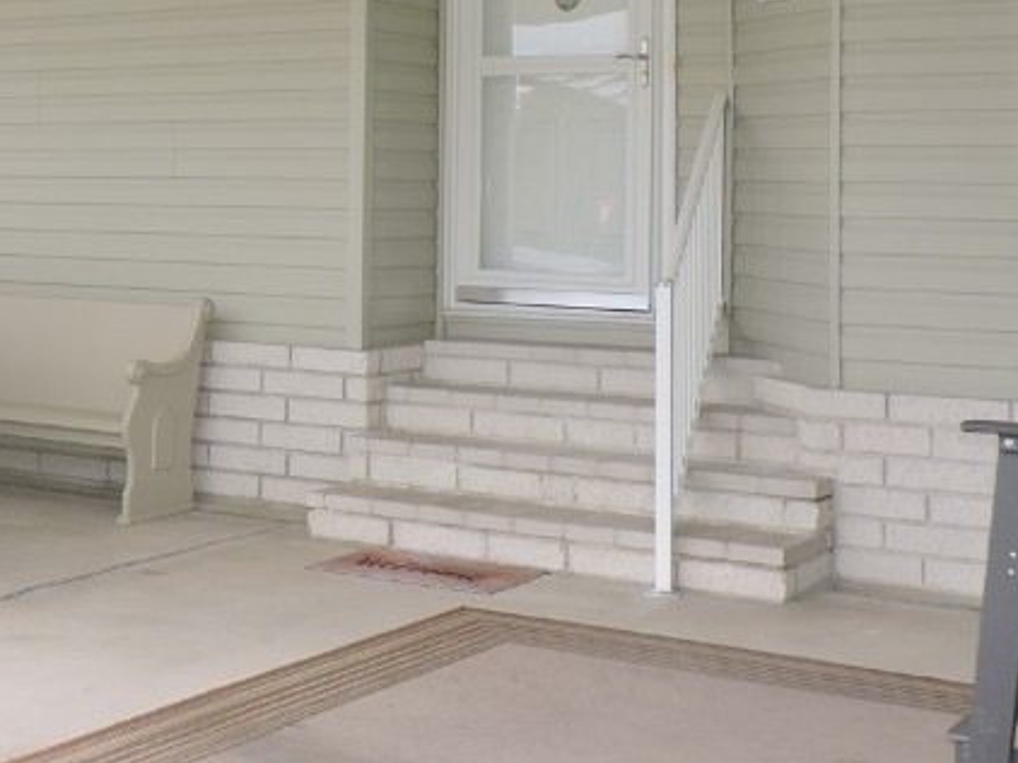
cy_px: 109
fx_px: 1999
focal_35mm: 68
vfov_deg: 21.2
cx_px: 150
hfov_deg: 27.8
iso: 100
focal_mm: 5
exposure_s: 1/250
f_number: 3.1
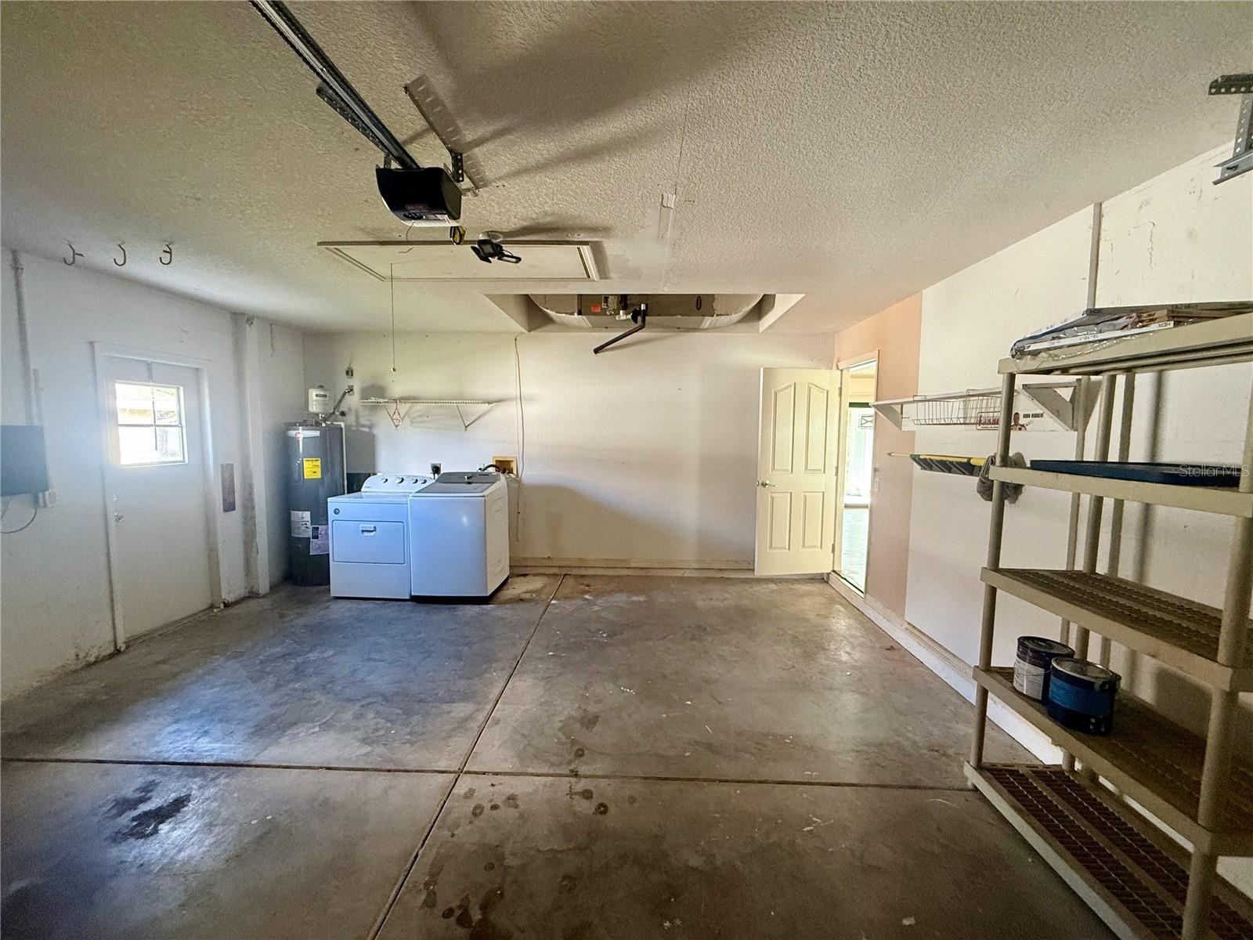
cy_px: 470
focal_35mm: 14
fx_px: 507
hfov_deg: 102.1
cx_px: 626
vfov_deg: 85.7
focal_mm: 2.22
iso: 400
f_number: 2.2
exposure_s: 1/60
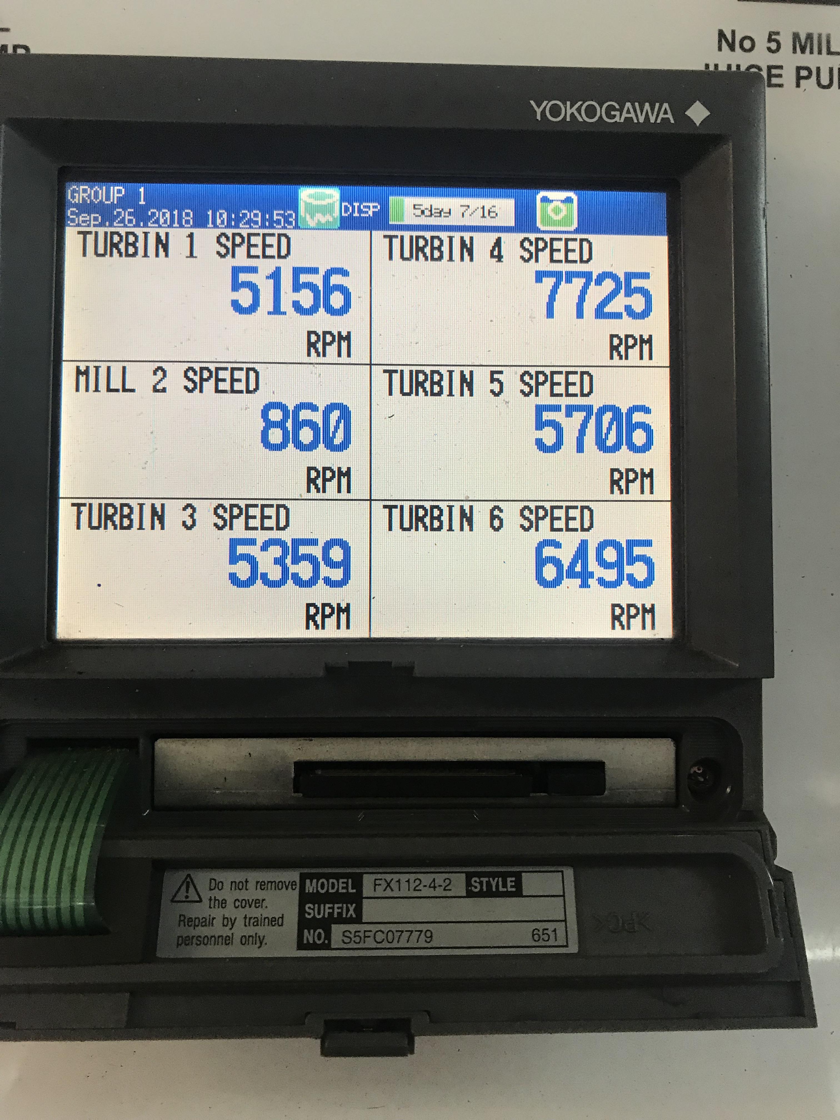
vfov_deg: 63.4
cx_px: 420
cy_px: 560
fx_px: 906
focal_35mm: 28
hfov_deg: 49.7
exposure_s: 1/26
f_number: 1.8
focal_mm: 3.99
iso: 40
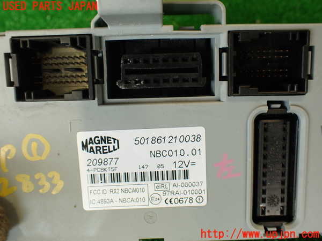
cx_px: 161
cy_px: 120
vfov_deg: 44.2
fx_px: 298
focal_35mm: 32
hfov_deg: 56.8
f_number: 2.4
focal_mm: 5.79
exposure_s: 1/60
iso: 200
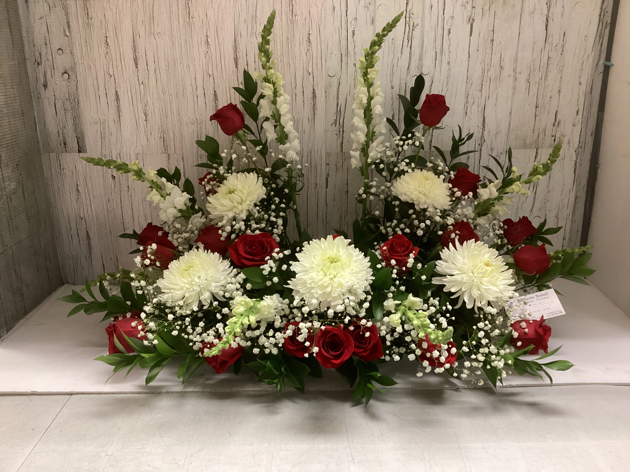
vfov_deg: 45.4
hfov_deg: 58.4
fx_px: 564
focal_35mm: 31
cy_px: 236
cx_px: 315
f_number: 2.4
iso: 400
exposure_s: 1/60
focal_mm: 3.3
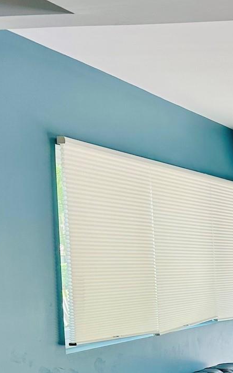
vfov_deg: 27.2
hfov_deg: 15.5
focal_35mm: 73
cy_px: 334
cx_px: 412
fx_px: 742
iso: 64
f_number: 1.78
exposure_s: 1/182
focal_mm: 6.86
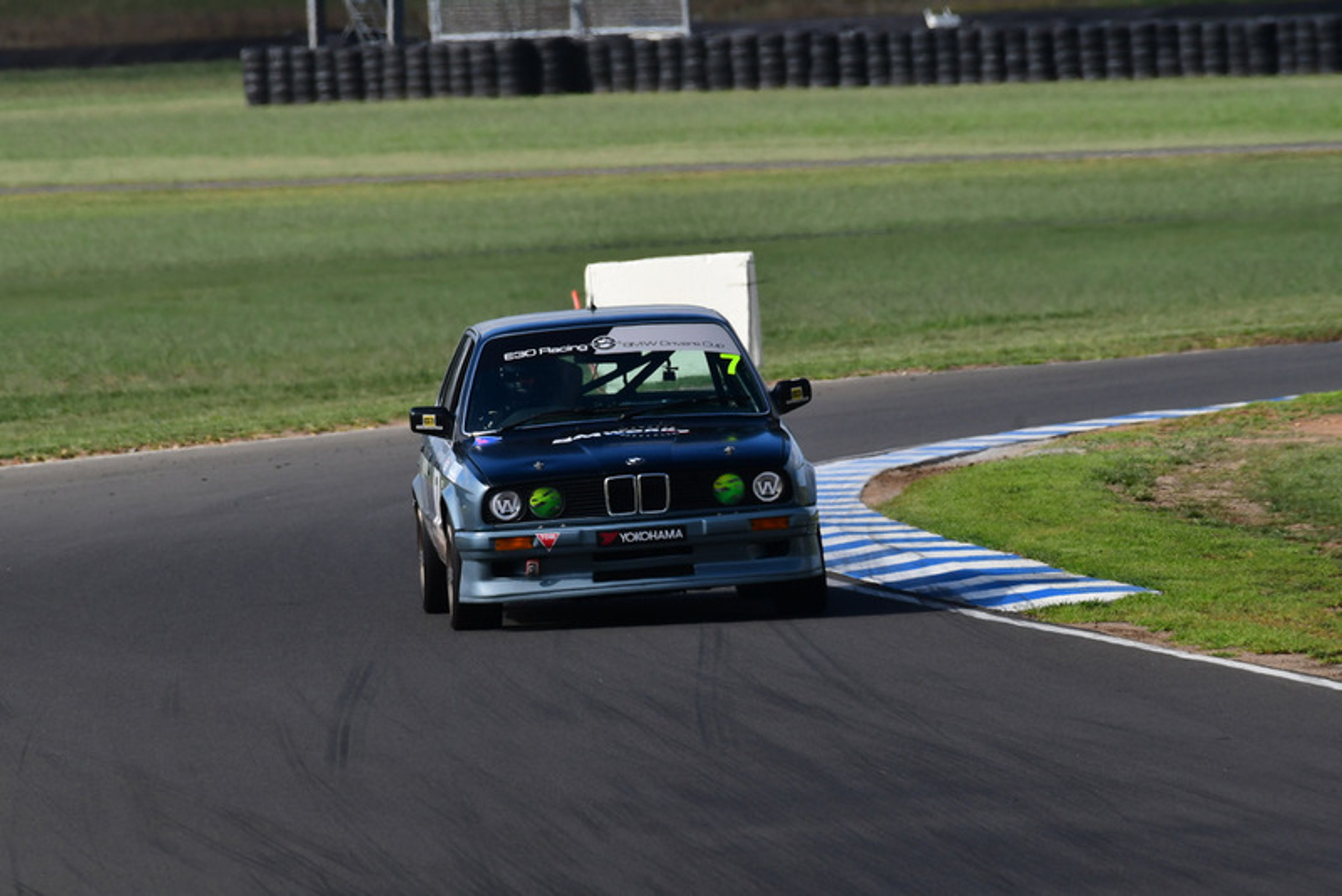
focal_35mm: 750
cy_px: 448
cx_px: 671
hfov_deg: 2.7
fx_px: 27967
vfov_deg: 1.8
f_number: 11
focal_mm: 500
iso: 400
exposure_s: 1/640
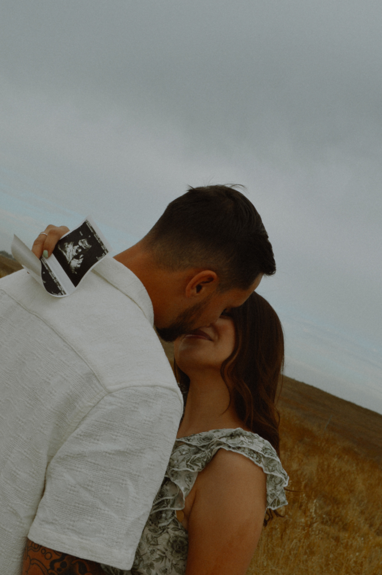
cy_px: 288
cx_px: 191
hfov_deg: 36.8
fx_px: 574
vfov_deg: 53.2
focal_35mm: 36
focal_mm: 24
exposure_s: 1/250
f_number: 8
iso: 100
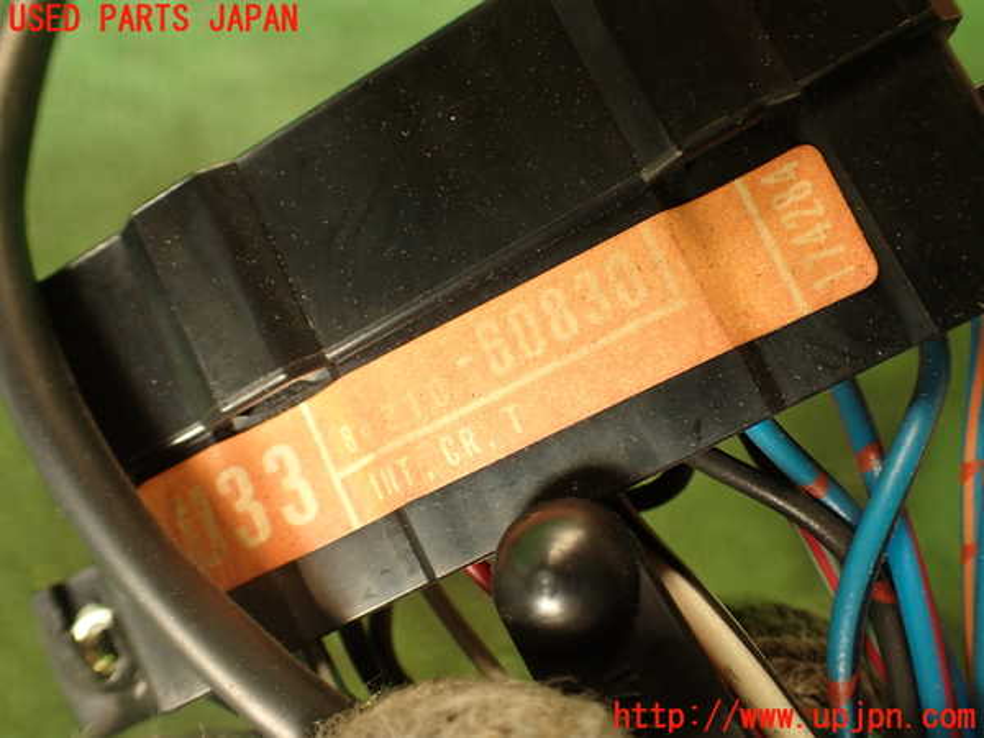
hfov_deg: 56.8
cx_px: 492
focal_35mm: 32
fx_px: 910
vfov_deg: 44.2
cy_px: 369
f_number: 2.4
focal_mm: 5.79
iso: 200
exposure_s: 1/40
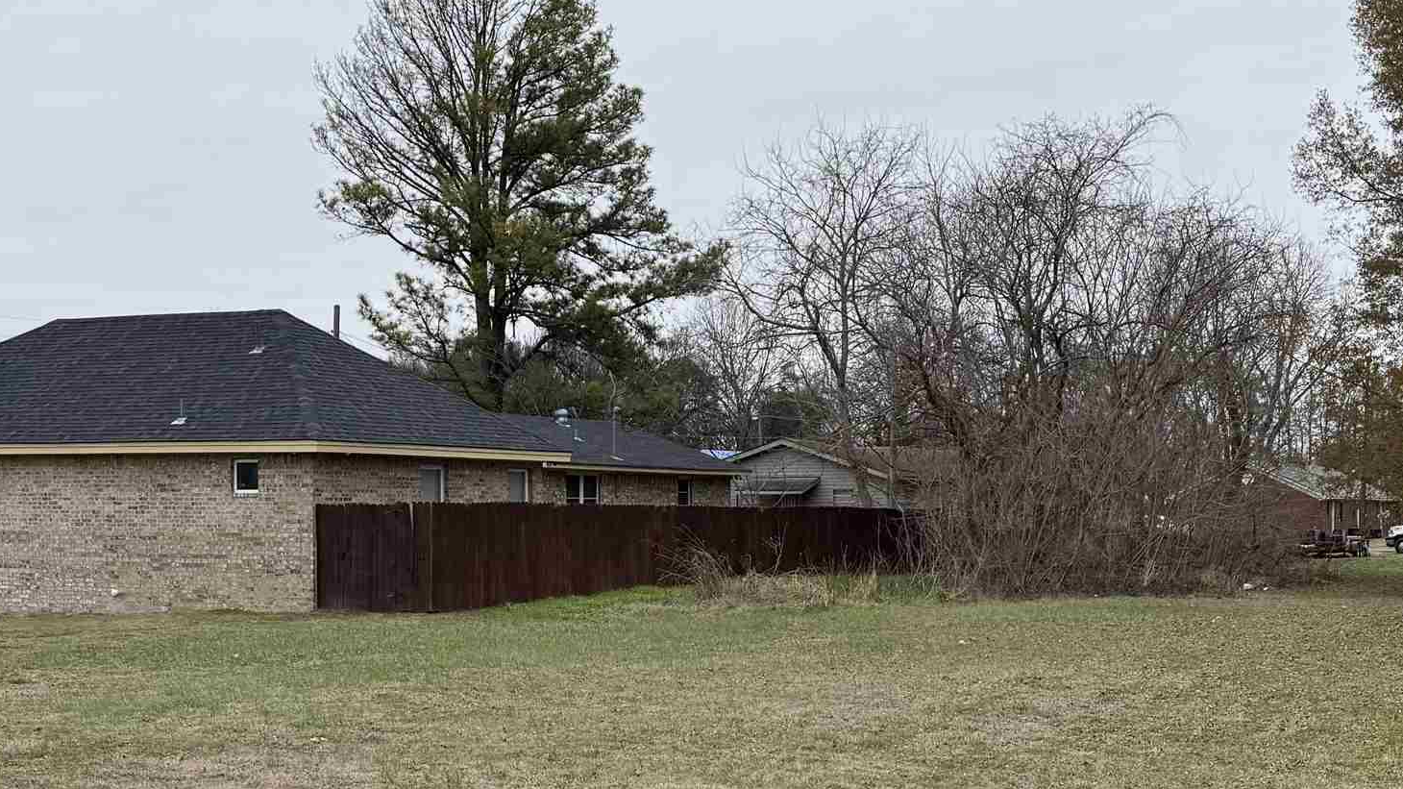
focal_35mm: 55
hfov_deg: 37.8
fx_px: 2046
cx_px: 726
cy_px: 560
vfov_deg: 21.7
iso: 80
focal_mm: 6.76
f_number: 1.78
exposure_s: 1/2370
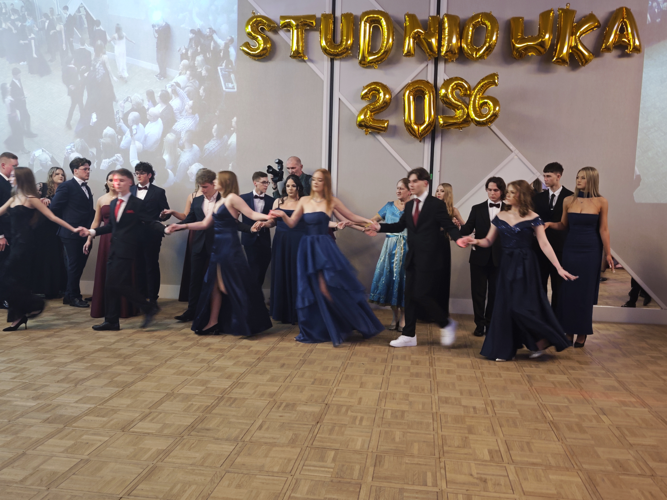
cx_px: 334
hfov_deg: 60.0
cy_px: 250
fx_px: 578
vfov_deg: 46.8
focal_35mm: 30
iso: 640
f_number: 1.62
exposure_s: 1/33.3
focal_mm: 6.55
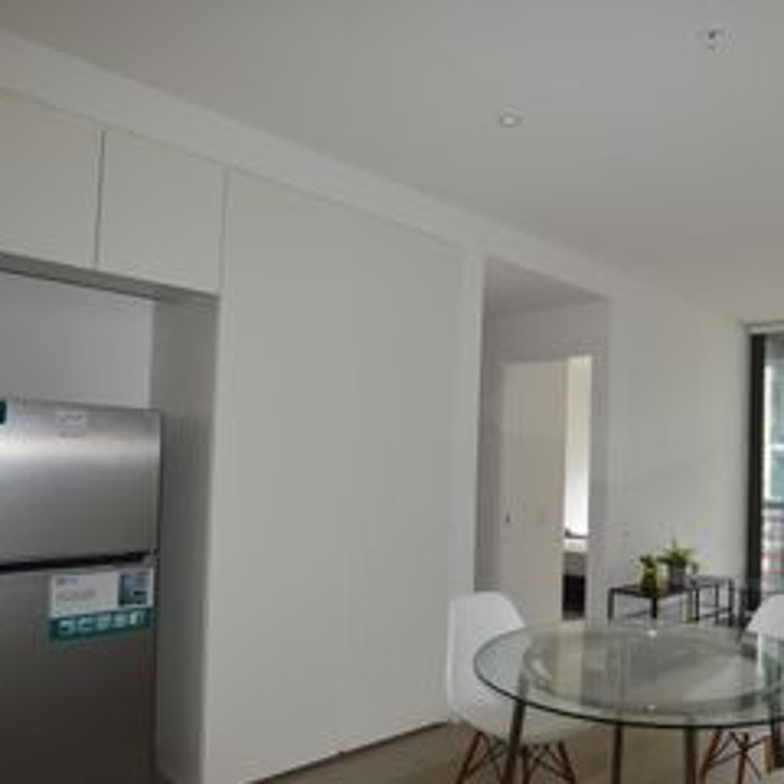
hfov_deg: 59.6
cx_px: 588
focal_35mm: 25
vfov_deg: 62.5
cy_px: 459
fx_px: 641
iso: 400
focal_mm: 10
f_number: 4
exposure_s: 1/125
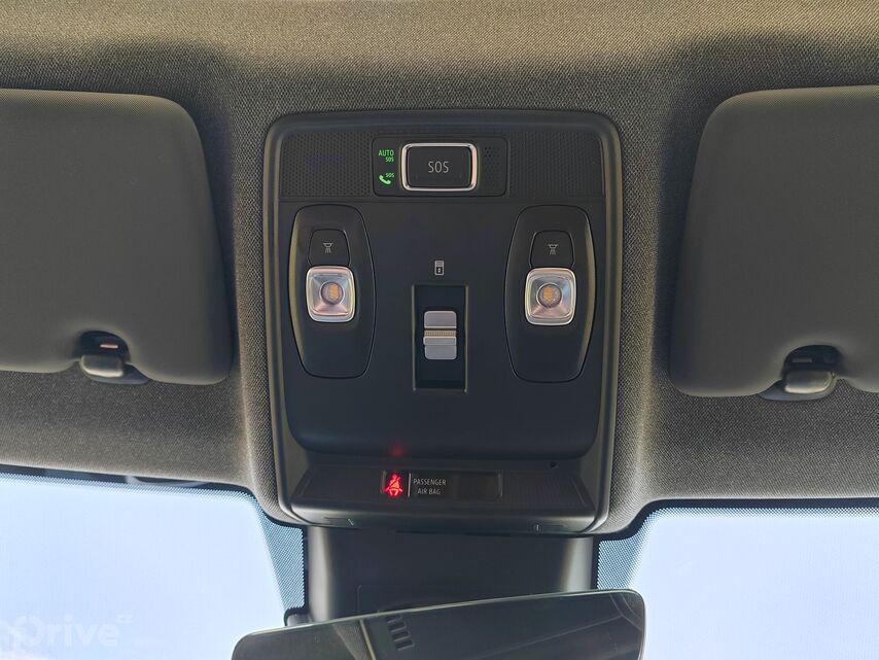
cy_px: 330
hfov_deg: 65.3
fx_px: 686
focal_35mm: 27
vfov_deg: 51.4
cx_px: 440
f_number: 1.9
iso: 100
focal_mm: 5.52
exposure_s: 1/150
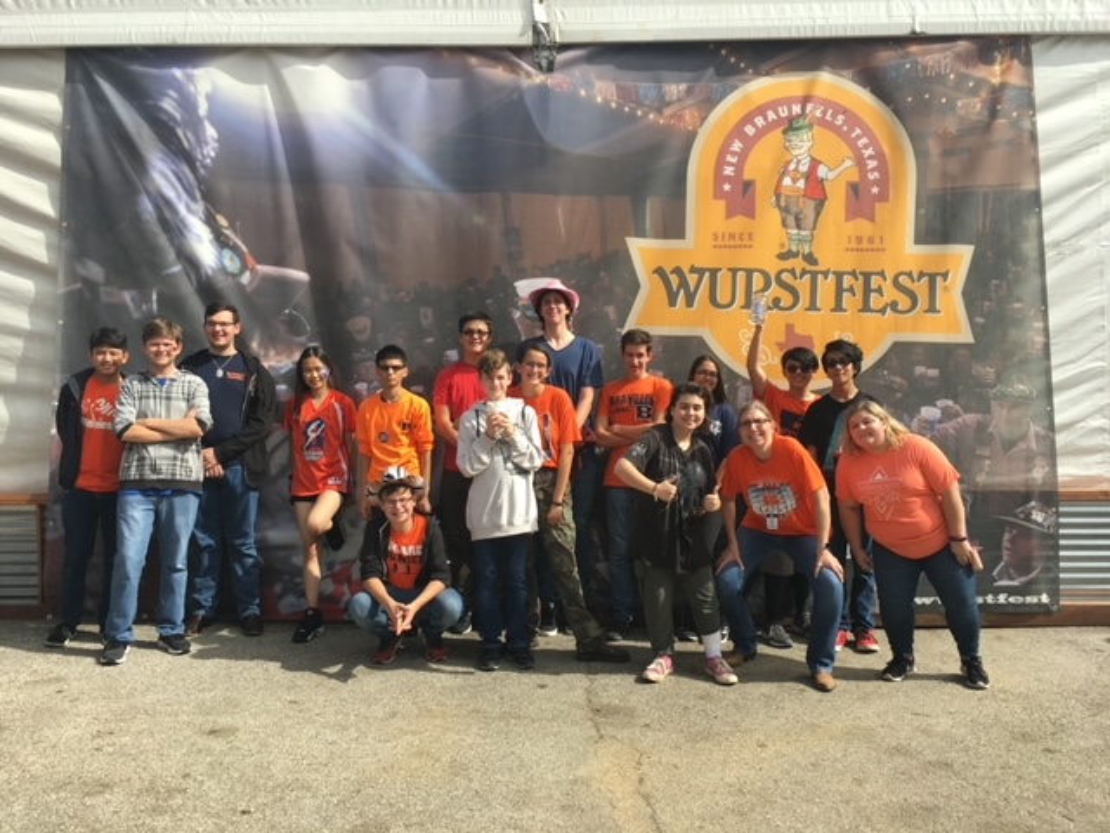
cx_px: 555
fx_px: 930
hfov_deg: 61.7
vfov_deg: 48.2
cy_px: 416
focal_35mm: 29
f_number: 2.2
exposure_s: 1/1374
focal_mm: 4.15
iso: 25
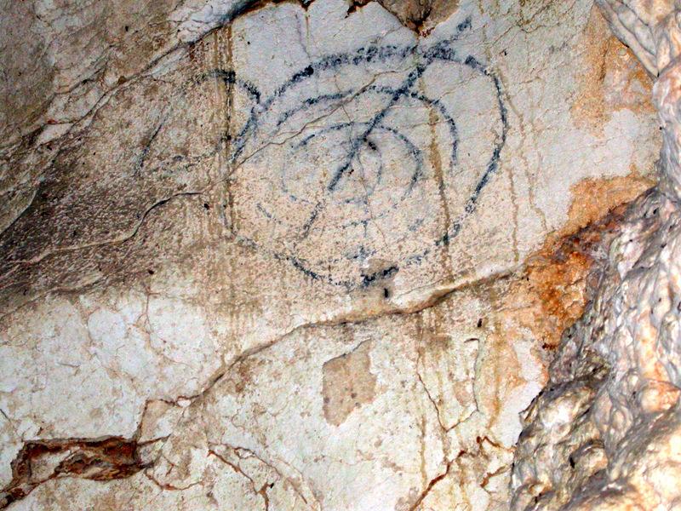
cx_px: 340
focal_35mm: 139
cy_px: 256
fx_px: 2735
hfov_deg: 14.2
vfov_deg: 10.7
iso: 200
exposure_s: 1/60.3
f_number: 4.8
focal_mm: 28.9
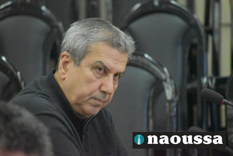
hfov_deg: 5.5
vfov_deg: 3.7
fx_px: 2426
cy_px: 78
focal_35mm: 375
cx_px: 116
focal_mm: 250
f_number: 6
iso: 12800
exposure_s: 1/250
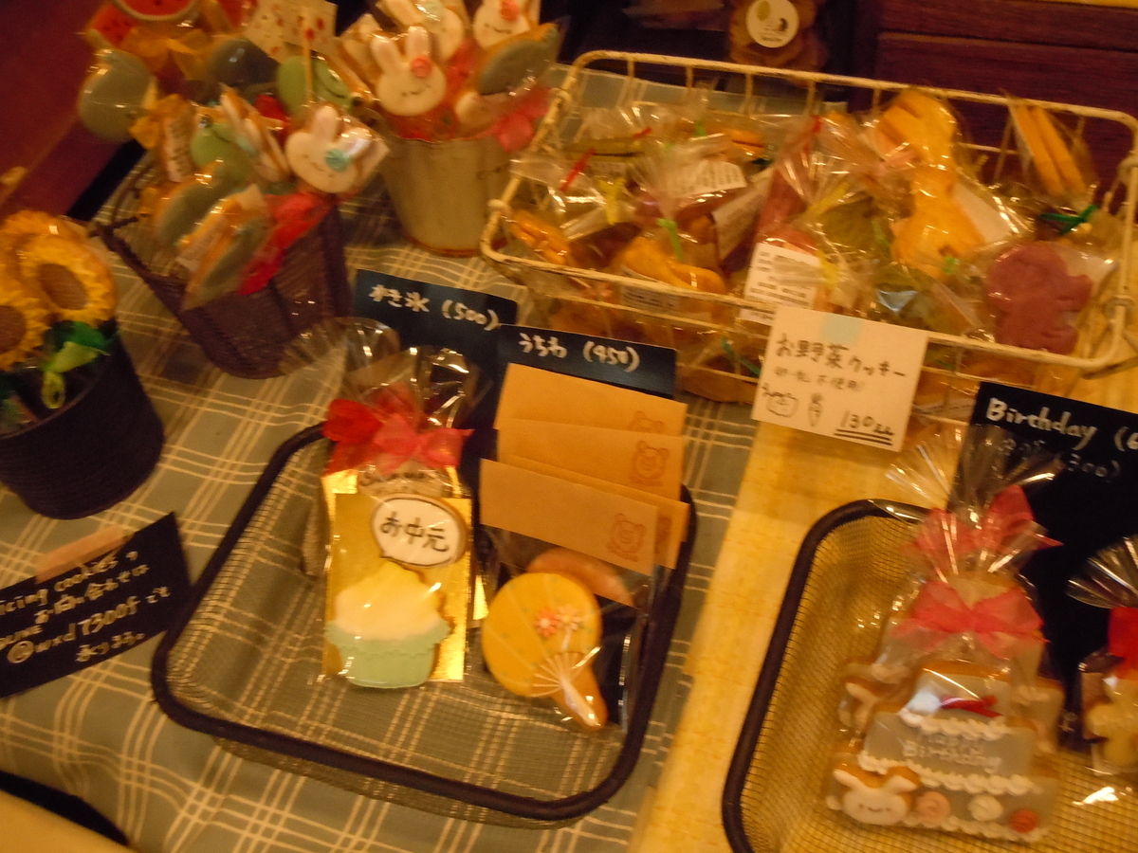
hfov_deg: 55.4
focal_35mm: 33
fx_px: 1085
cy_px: 426
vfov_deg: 42.9
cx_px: 569
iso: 800
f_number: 4
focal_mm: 5.9
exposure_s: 1/60
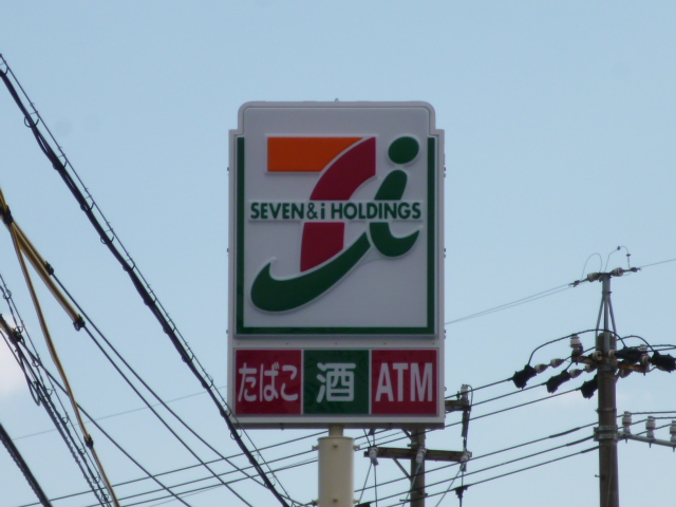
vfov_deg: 6.4
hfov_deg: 8.5
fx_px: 4570
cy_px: 254
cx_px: 338
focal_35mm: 234
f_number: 6.4
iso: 100
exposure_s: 1/400
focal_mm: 21.5
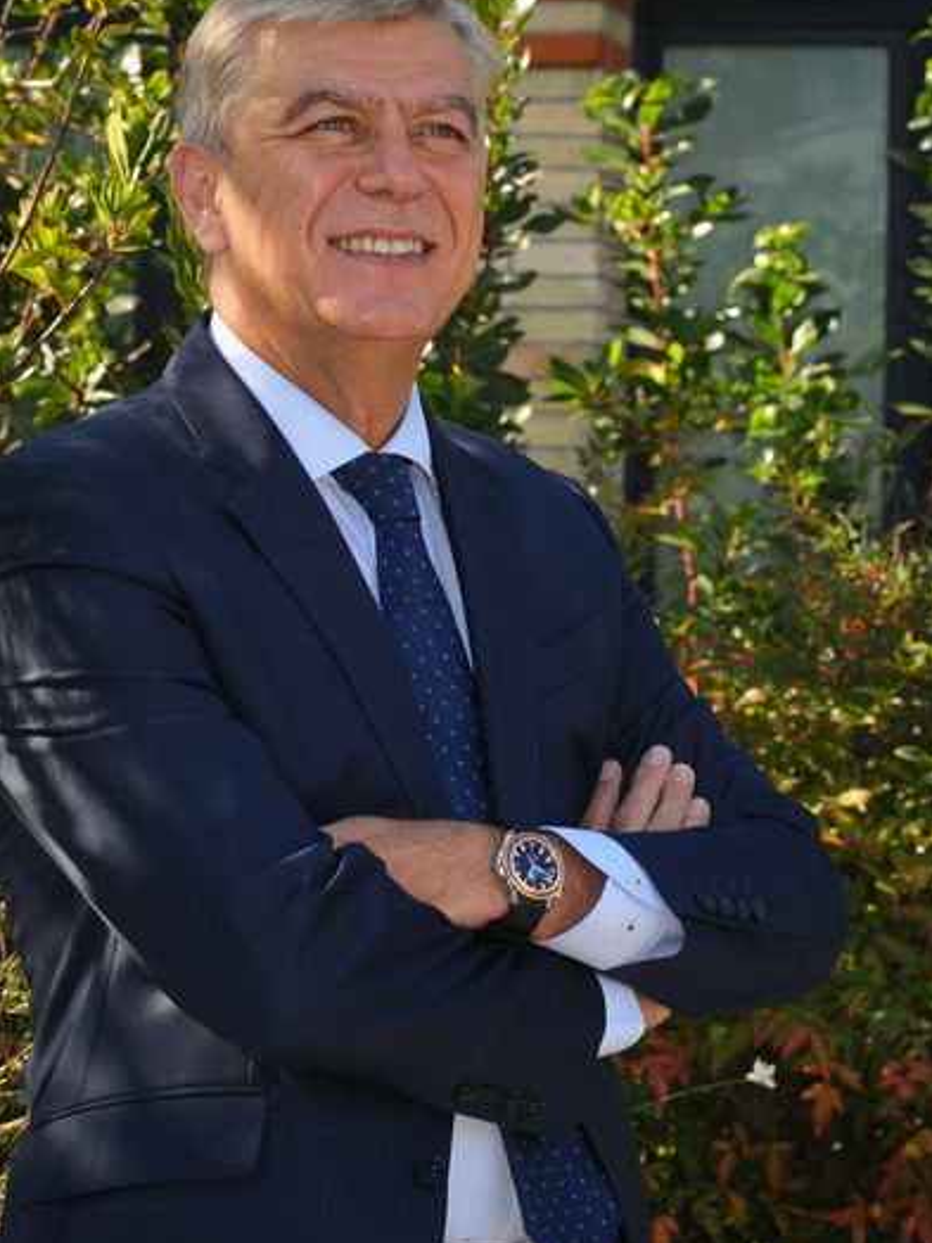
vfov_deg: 14.4
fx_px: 4918
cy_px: 608
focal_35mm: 137
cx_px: 448
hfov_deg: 10.8
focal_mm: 80
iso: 200
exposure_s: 1/125
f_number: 9
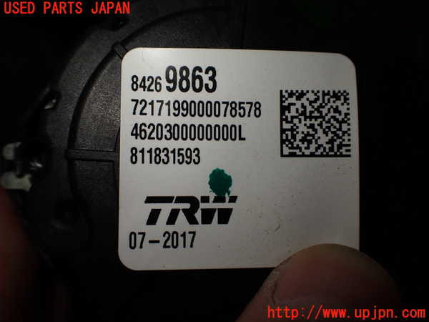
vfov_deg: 46.8
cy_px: 161
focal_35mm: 30
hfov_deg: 60.0
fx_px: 372
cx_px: 214
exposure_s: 1/200
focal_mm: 5.4
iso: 100
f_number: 3.2
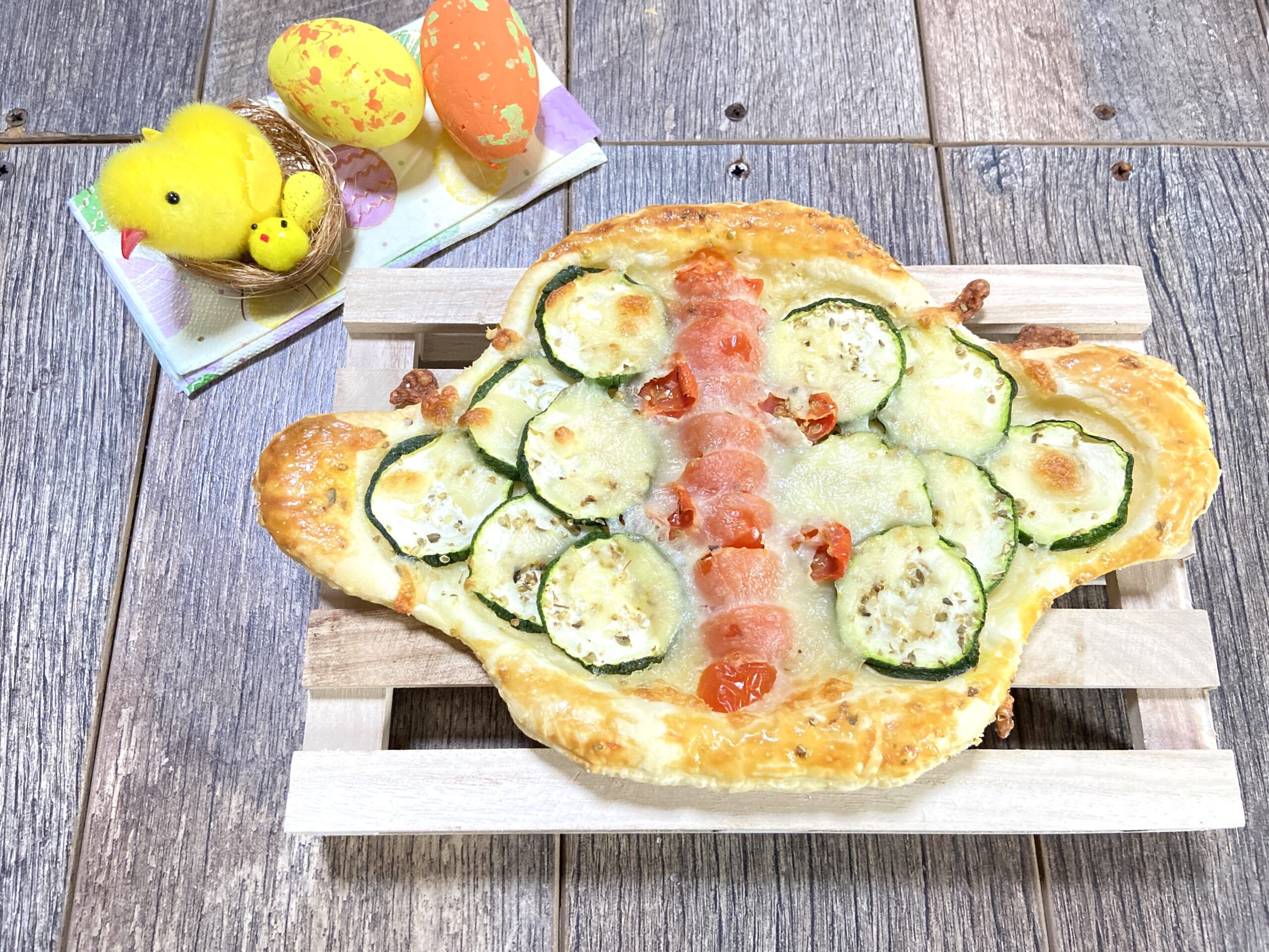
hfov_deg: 67.3
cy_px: 476
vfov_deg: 53.1
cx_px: 634
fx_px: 953
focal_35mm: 26
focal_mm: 4.25
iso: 500
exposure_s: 1/50
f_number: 1.8
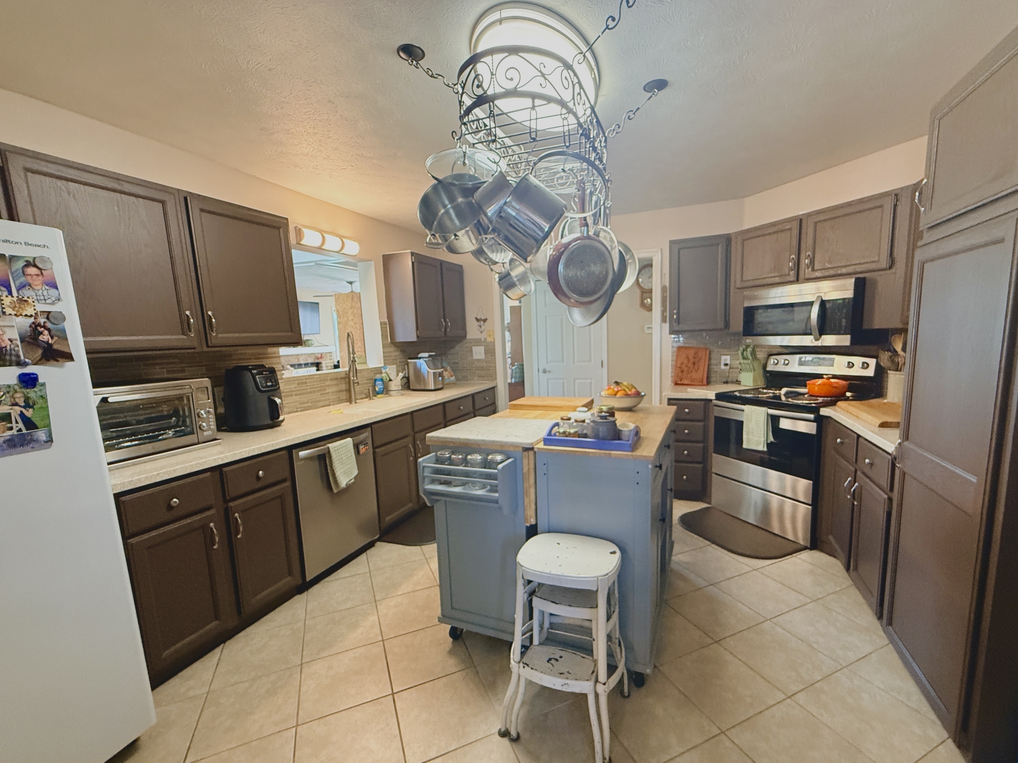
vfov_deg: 81.7
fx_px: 441
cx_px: 525
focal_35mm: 15
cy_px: 402
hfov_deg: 98.1
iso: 400
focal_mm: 2.22
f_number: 2.2
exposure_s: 1/60
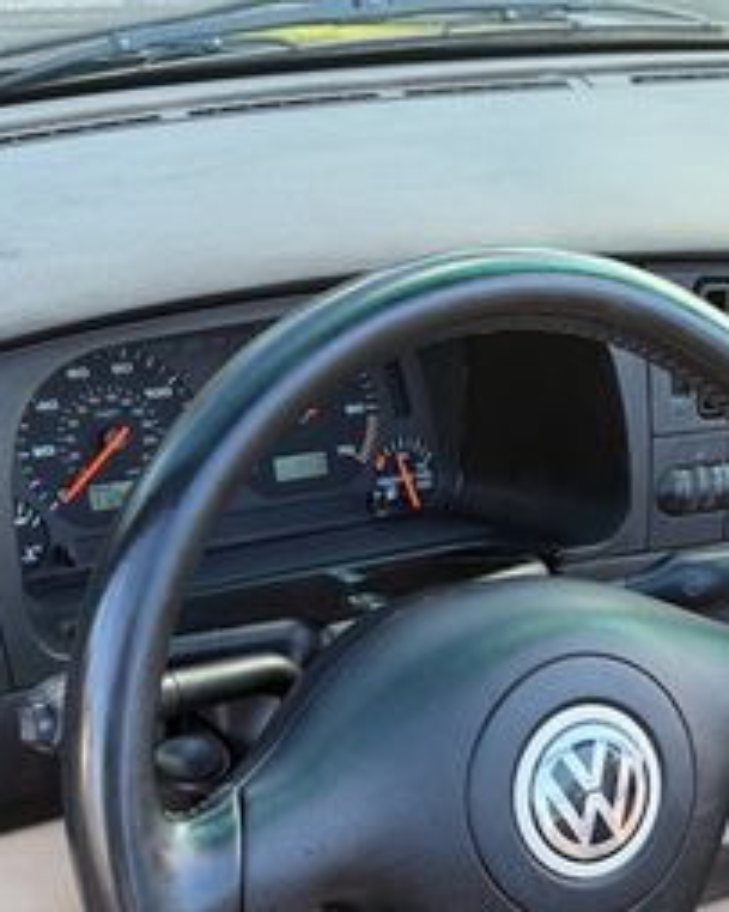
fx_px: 1592
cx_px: 596
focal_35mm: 59
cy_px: 797
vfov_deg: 30.7
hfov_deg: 25.3
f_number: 1.78
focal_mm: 6.76
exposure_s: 1/121
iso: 80
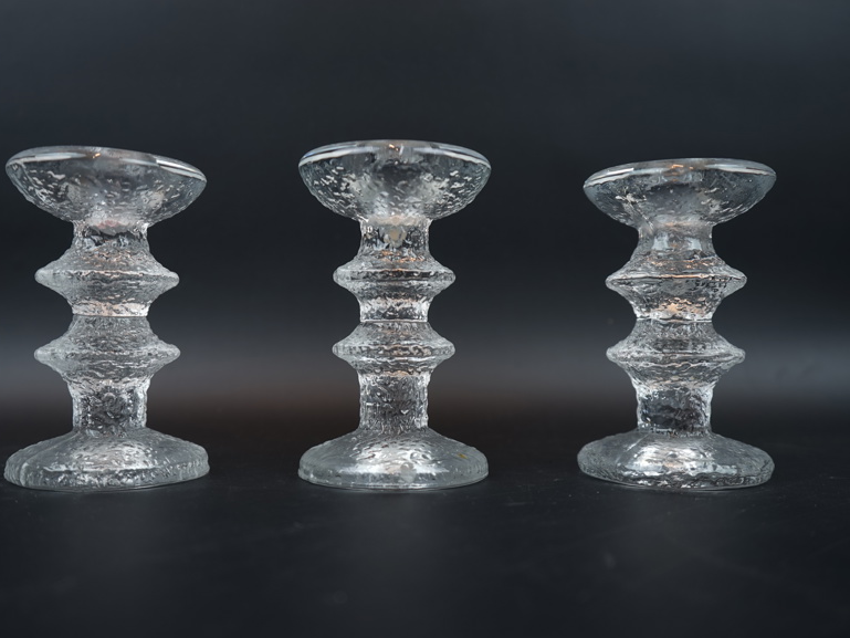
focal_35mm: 36
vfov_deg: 39.7
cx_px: 392
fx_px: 884
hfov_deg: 51.3
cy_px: 331
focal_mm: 32
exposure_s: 1/40
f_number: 4
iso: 50
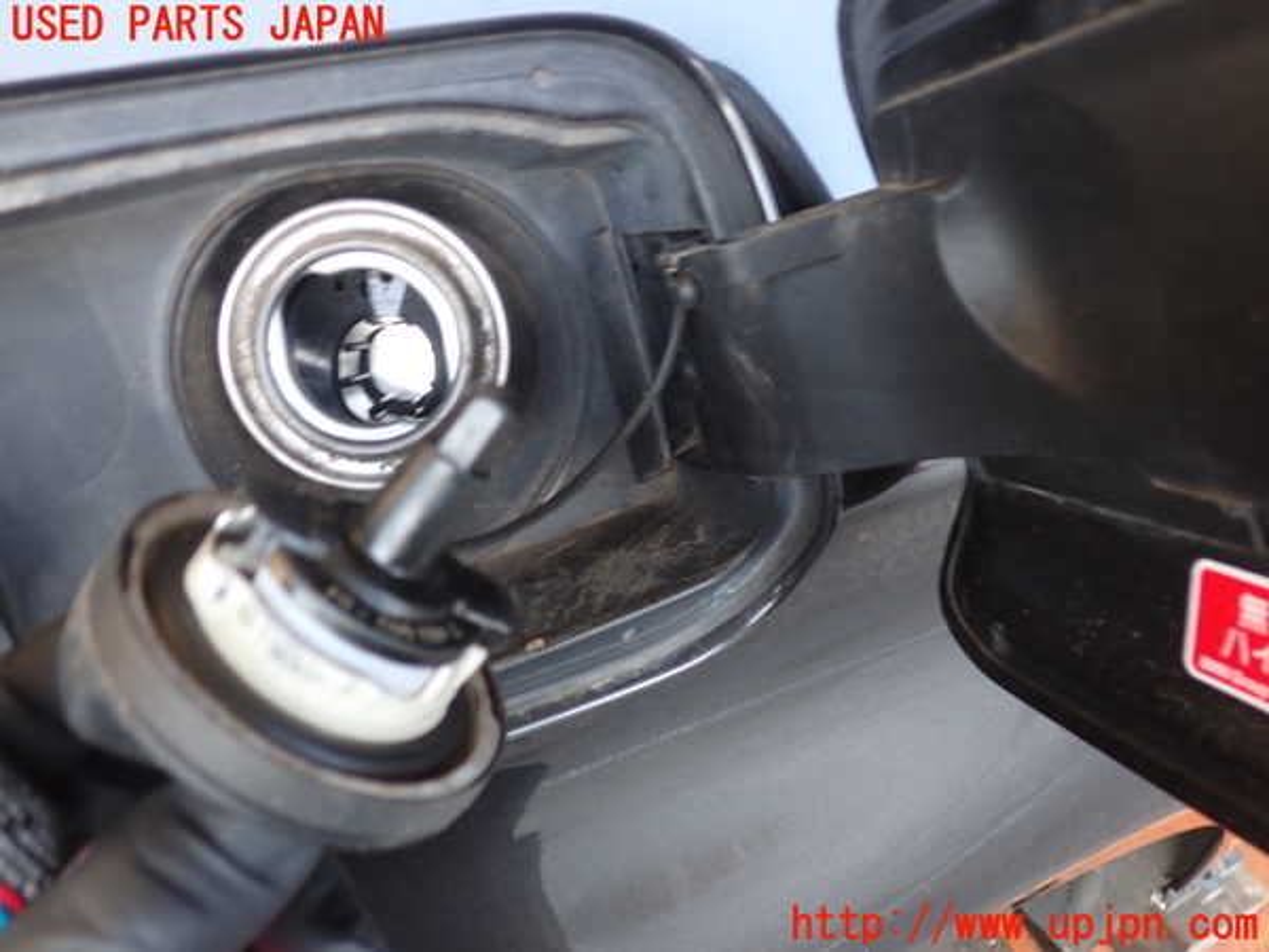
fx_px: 1100
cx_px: 634
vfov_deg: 46.8
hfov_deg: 60.0
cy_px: 476
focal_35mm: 30
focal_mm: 5.4
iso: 200
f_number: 2.3
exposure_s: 1/30
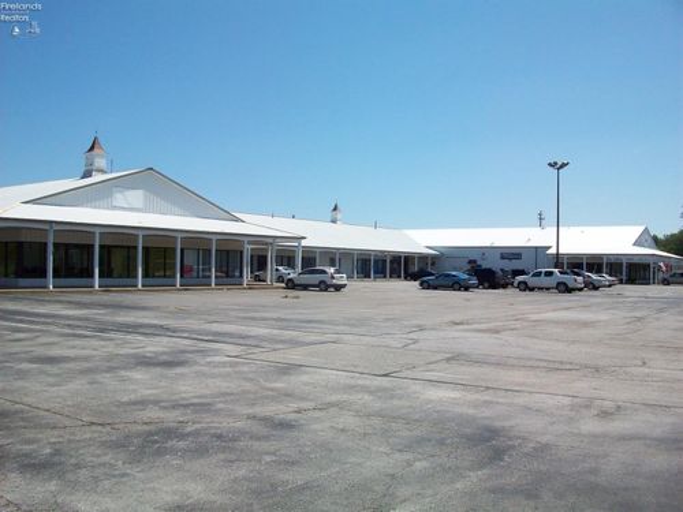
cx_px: 342
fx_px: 671
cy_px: 256
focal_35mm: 34
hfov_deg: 54.0
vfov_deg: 41.8
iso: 80
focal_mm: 5.7
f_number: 5.5
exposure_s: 1/582
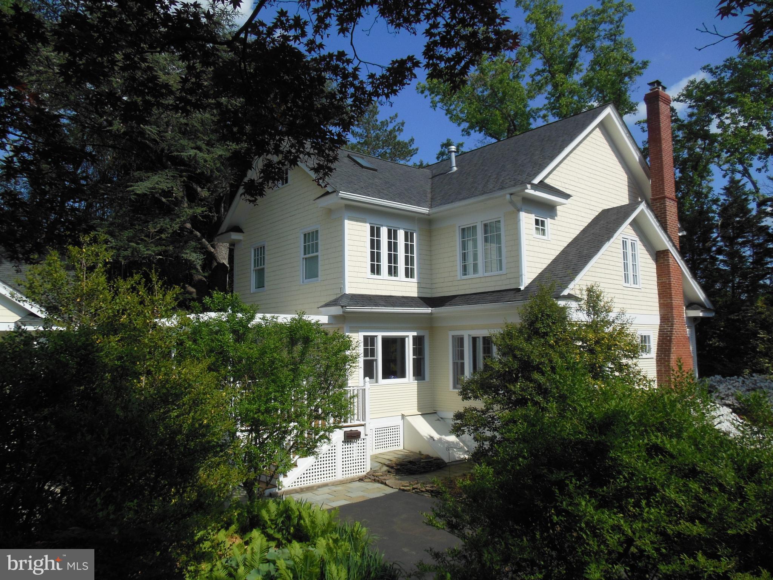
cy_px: 290
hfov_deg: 69.4
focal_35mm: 25
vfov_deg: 54.9
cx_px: 386
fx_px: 558
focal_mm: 4.5
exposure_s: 1/640
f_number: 6.4
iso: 125
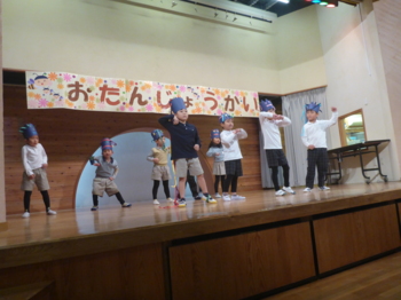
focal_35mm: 28
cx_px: 200
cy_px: 150
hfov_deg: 63.5
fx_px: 324
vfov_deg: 49.7
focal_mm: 4.9
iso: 400
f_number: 3.3
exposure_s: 1/40
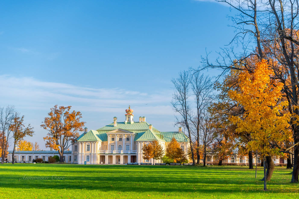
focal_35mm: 60
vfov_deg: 22.6
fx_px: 498
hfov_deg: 33.4
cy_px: 100
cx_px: 150
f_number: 5.6
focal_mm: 40
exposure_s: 1/800
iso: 200
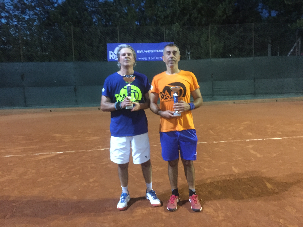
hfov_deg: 61.7
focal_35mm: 29
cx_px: 152
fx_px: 254
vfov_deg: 48.2
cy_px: 114
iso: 500
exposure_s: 1/17
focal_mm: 4.15
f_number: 2.2
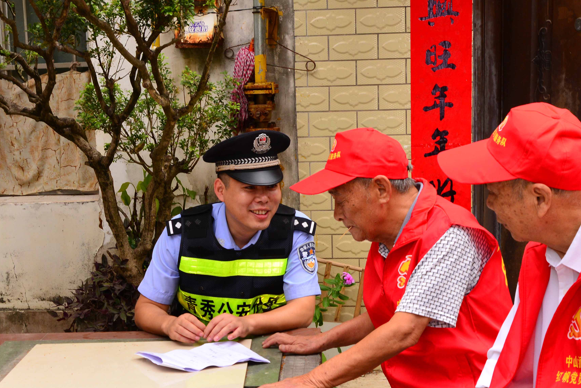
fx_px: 1211
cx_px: 242
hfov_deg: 26.9
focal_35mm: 75
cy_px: 320
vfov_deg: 18.0
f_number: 8
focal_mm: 35
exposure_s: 1/125
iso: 400
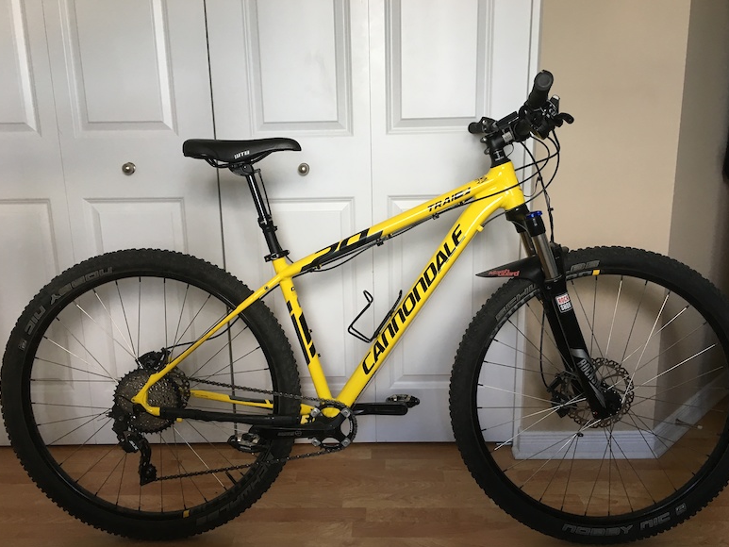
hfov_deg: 60.0
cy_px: 275
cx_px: 365
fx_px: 632
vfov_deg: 46.8
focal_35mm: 30
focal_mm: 4.15
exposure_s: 1/30
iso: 64
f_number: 2.2
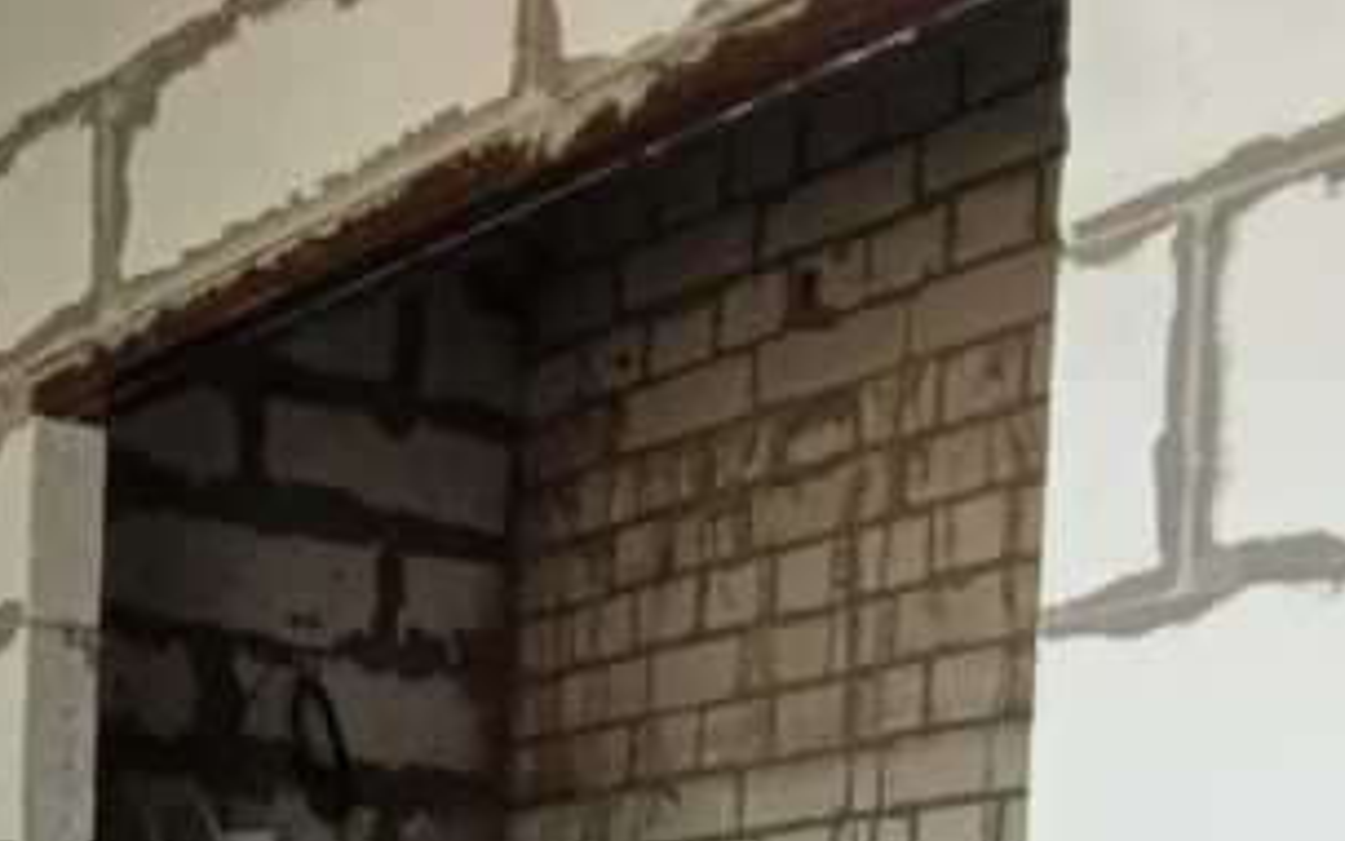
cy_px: 1436
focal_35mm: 70
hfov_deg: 26.4
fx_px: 2566
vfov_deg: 16.2
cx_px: -226
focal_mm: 1.65
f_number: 2.2
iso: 160
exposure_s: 1/60
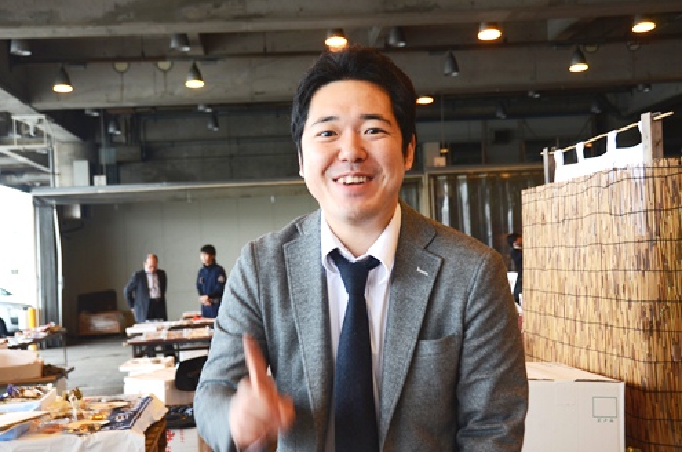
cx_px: 310
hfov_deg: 42.8
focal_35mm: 46
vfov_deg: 29.1
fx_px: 870
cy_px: 242
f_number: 4
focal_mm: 28
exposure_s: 1/30
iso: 100
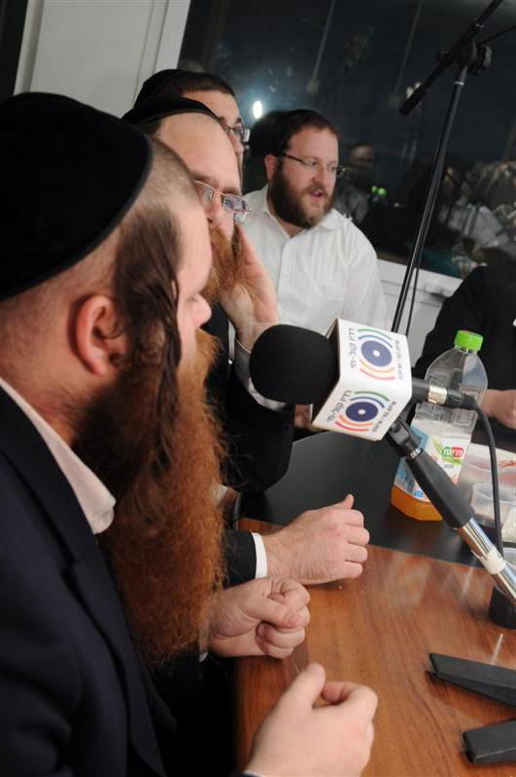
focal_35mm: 46
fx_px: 1003
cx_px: 258
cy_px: 388
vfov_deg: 42.4
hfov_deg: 28.9
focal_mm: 31
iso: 200
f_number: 6.3
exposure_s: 1/125
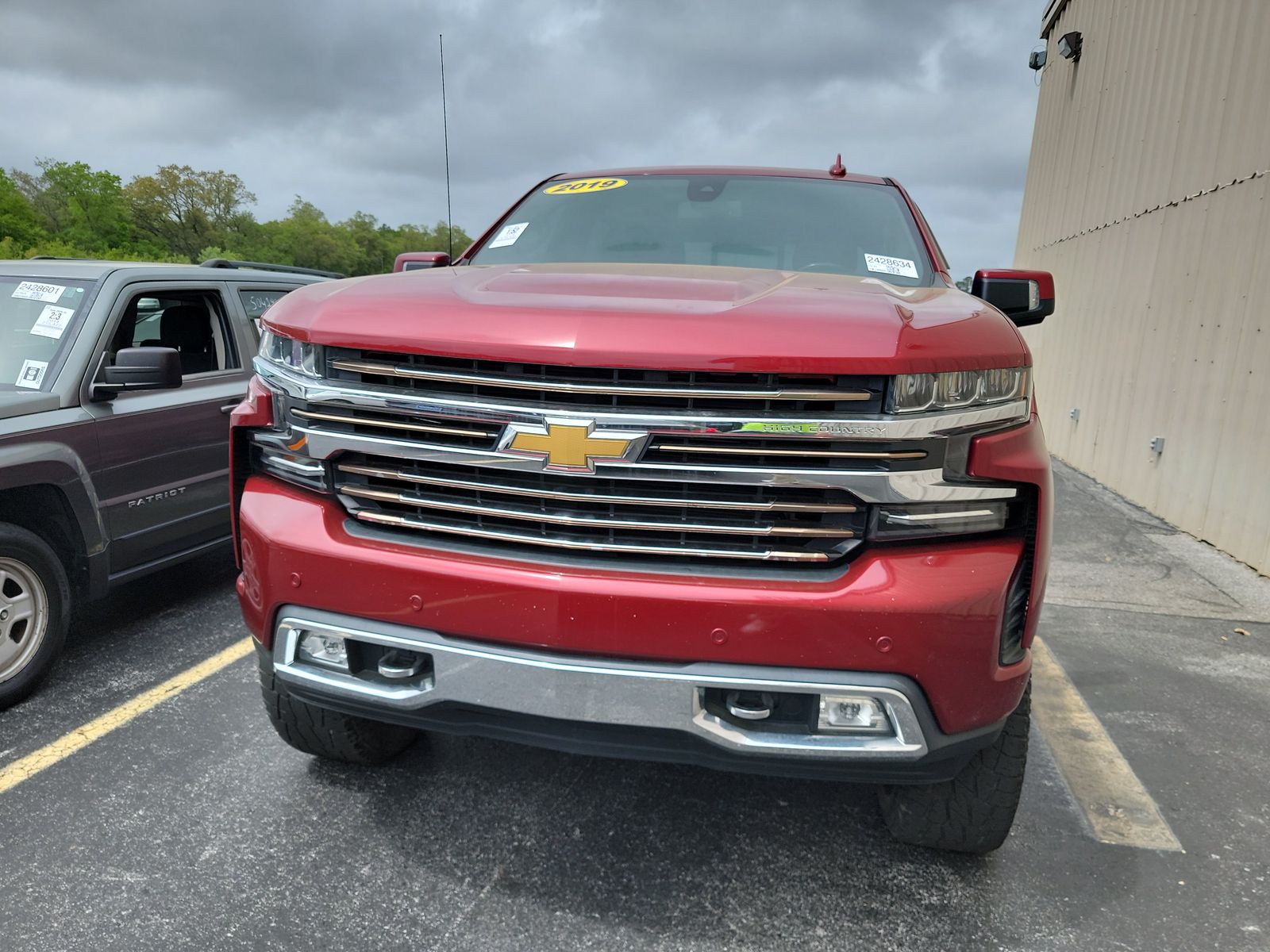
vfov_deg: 56.8
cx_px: 635
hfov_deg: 71.6
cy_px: 476
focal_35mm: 24
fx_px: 881
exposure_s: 1/807
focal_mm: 6.7
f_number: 1.8
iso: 50
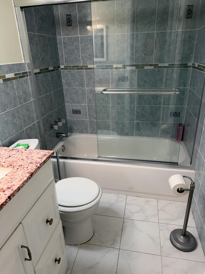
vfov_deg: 71.6
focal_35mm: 24
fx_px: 190
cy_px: 137
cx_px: 102
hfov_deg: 56.8
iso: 160
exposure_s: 1/120
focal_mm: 6.76
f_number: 1.78
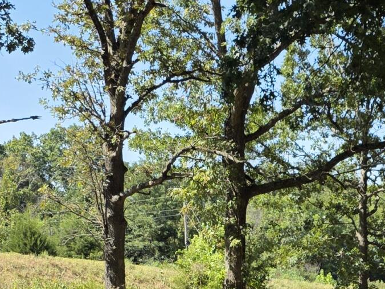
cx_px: 390
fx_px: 1134
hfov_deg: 18.7
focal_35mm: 102
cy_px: 413
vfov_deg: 13.8
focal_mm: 6.3
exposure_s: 1/2607
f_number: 1.7
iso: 80
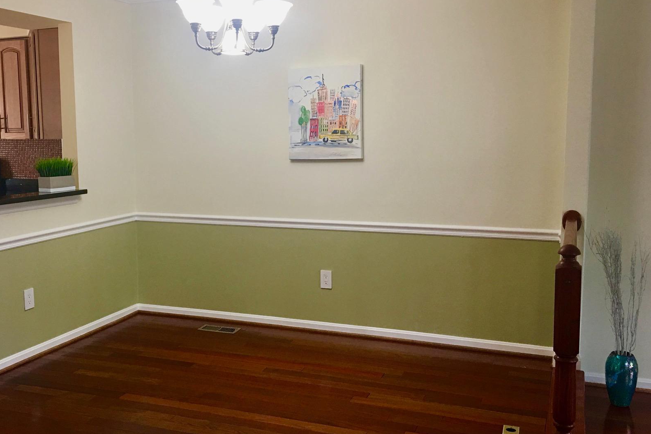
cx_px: 255
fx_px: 705
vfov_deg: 34.2
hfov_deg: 49.2
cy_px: 220
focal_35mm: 39
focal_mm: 4.15
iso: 32
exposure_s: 1/15
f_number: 2.2
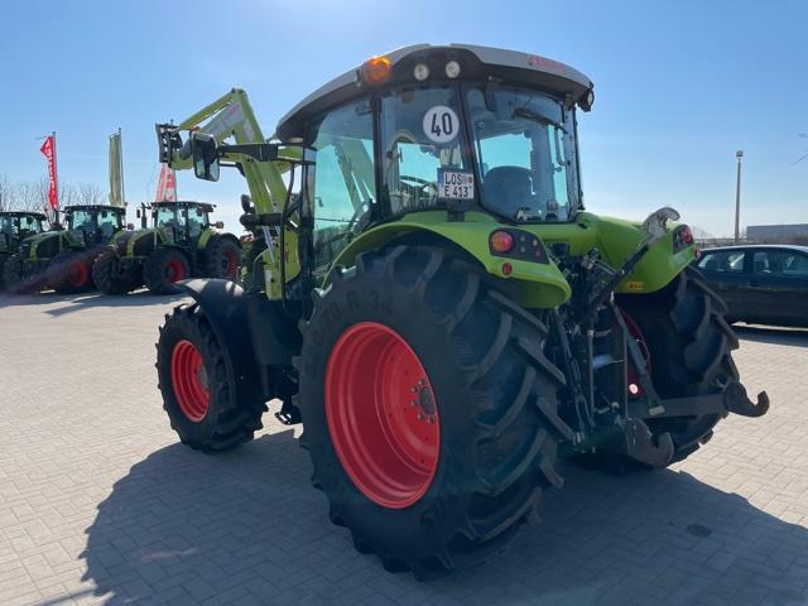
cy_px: 303
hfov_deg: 67.3
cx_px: 404
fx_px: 607
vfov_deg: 53.1
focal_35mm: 26
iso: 32
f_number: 1.6
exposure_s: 1/4000
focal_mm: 4.2
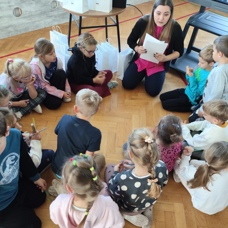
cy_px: 113
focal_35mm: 30
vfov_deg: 54.0
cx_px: 113
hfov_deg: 54.0
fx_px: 224
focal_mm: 4.71
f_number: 1.79
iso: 200
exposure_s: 1/50
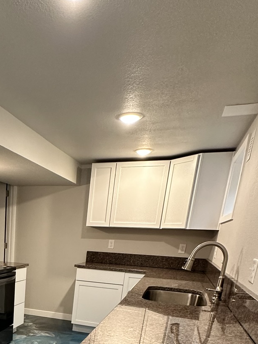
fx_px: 348
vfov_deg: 45.0
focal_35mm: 35
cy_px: 341
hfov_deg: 37.2
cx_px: 11
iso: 200
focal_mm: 2.22
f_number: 2.2
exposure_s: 1/60
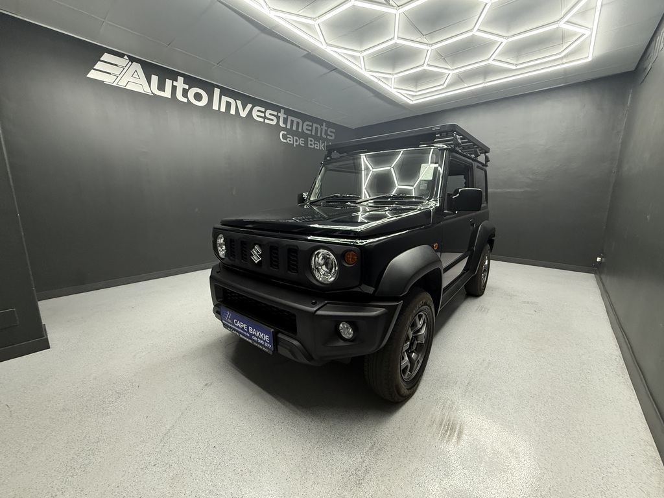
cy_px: 249
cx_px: 332
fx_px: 269
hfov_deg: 102.1
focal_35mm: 14
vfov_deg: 85.7
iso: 320
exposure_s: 1/100
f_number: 2.2
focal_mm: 2.22
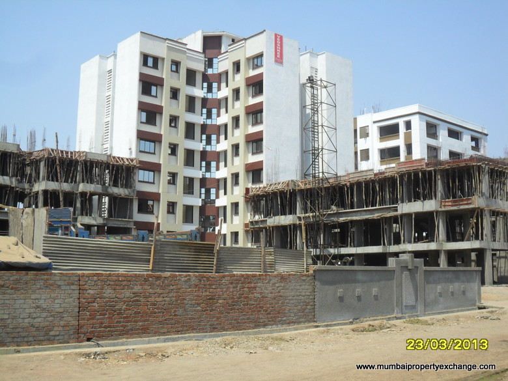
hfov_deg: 42.9
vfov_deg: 32.9
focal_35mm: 44
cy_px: 190
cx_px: 254
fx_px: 646
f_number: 4.5
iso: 100
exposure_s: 1/750
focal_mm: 7.8
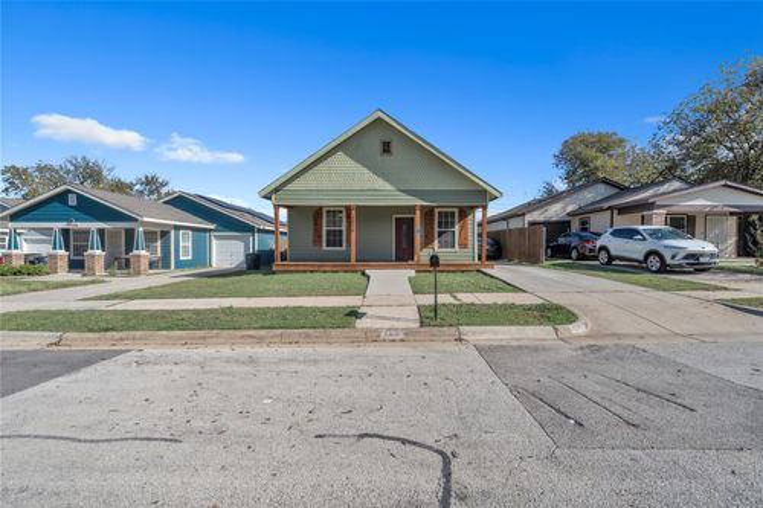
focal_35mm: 16
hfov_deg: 96.8
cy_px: 254
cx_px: 382
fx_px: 339
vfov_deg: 73.7
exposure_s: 1/1000
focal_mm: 16
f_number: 8
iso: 250
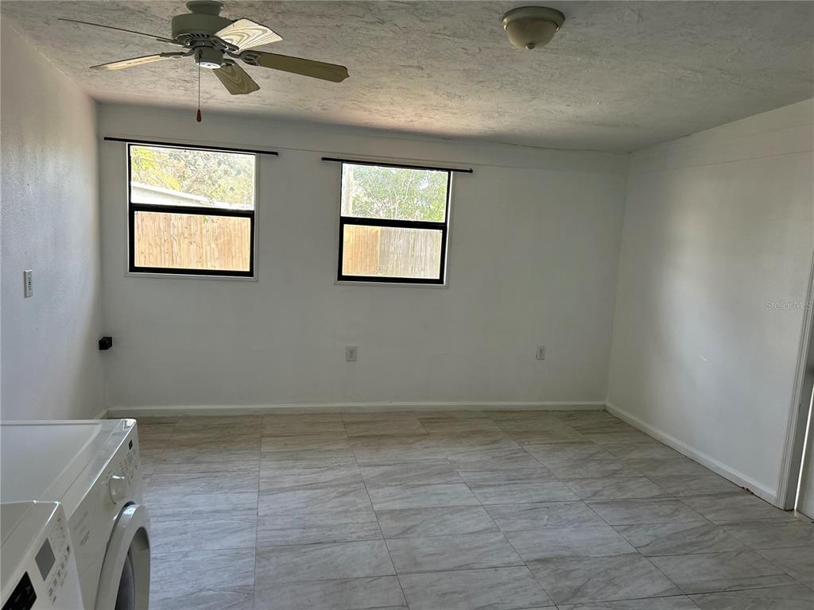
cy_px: 305
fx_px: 611
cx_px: 407
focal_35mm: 26
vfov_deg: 53.1
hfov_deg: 67.3
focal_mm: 5.7
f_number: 1.5
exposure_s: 1/118
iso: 125
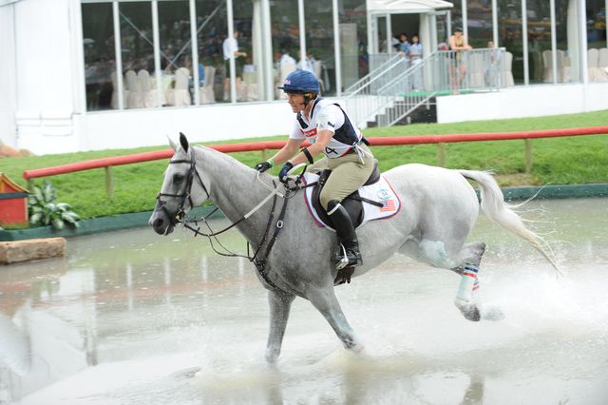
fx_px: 1452
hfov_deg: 23.7
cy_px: 202
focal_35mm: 86
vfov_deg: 15.9
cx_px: 304
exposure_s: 1/500
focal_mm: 86
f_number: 4.5
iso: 500
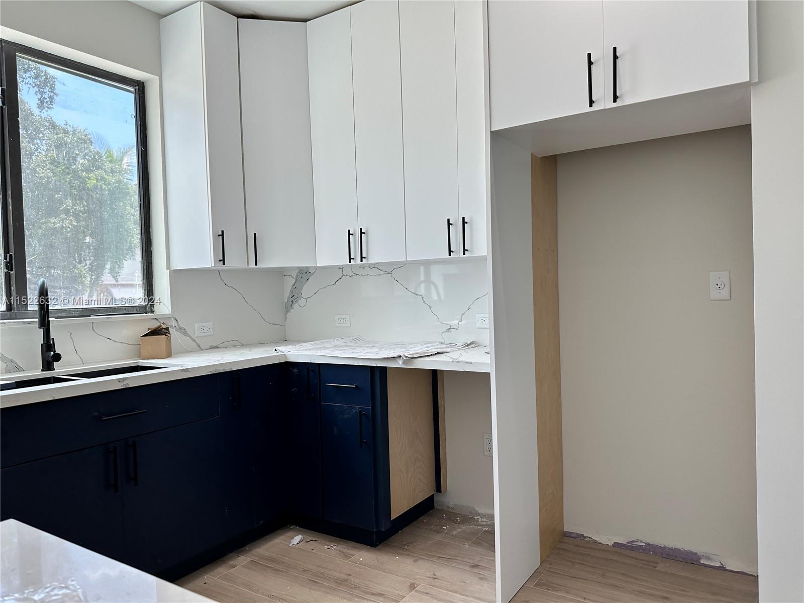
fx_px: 557
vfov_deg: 56.8
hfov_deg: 71.6
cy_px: 302
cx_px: 402
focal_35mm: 24
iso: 80
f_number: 1.78
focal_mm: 6.86
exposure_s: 1/452
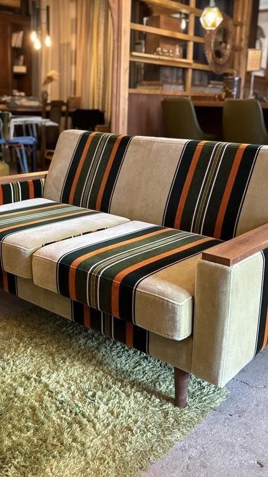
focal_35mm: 36
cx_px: 132
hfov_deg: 32.8
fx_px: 455
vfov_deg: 55.2
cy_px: 212
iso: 200
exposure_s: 1/60
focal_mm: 5.96
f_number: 1.6
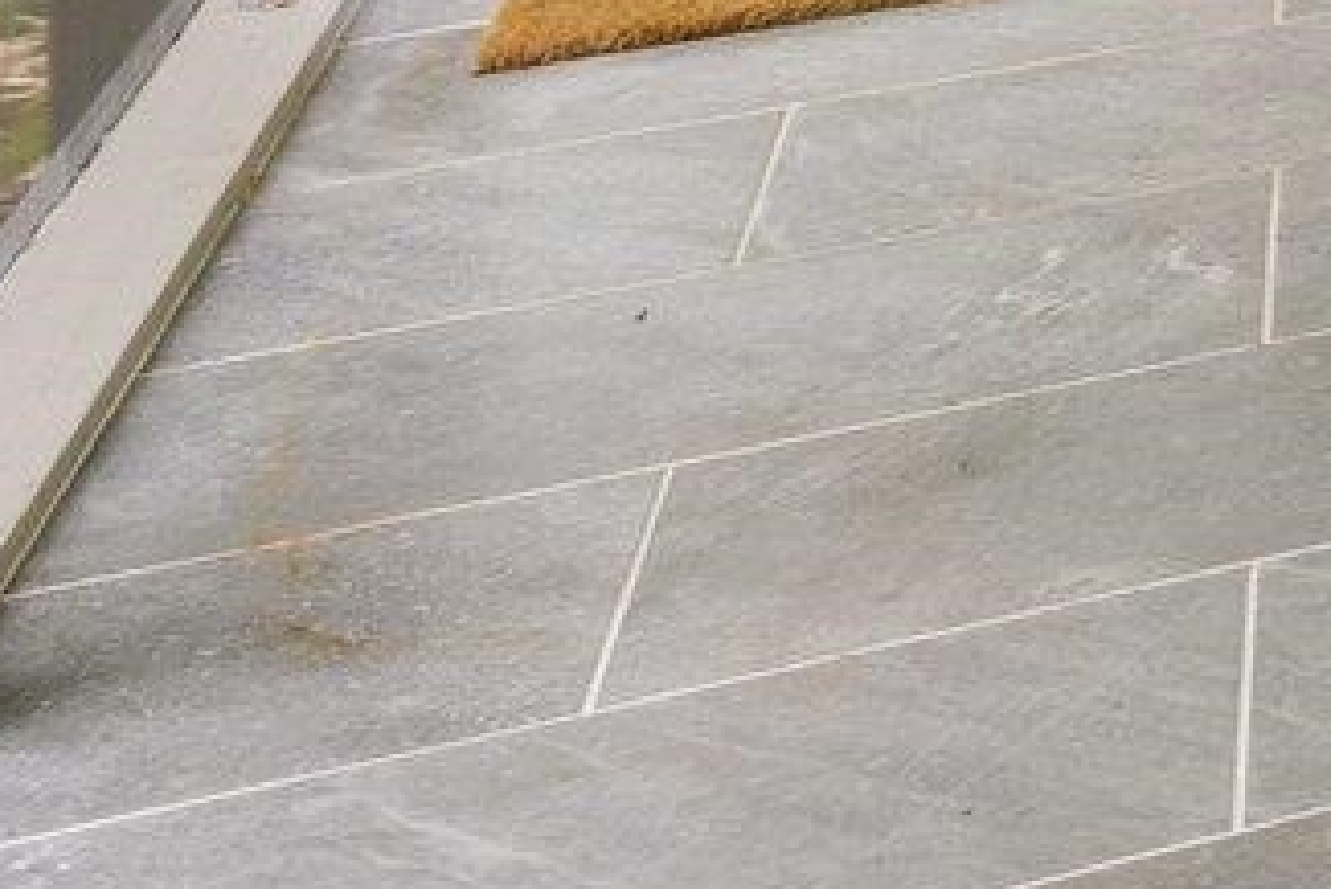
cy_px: -1506
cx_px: 3821
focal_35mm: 107
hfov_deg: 11.8
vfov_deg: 10.3
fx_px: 3958
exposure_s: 1/2
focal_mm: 17
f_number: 9
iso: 100
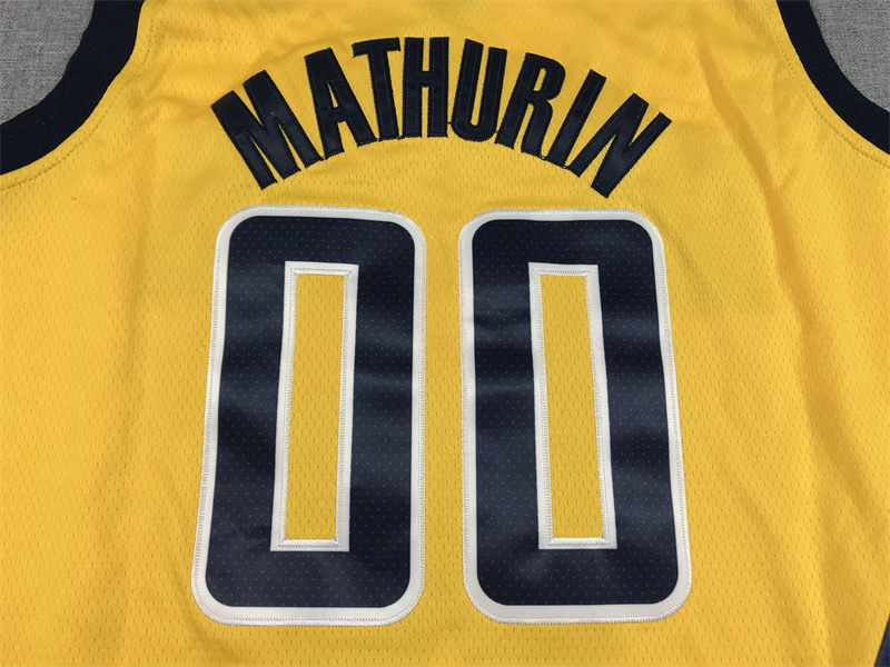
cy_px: 334
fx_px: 720
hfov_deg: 63.4
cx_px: 445
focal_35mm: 28
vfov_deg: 49.7
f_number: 1.8
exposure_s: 1/100
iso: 25
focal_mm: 3.99
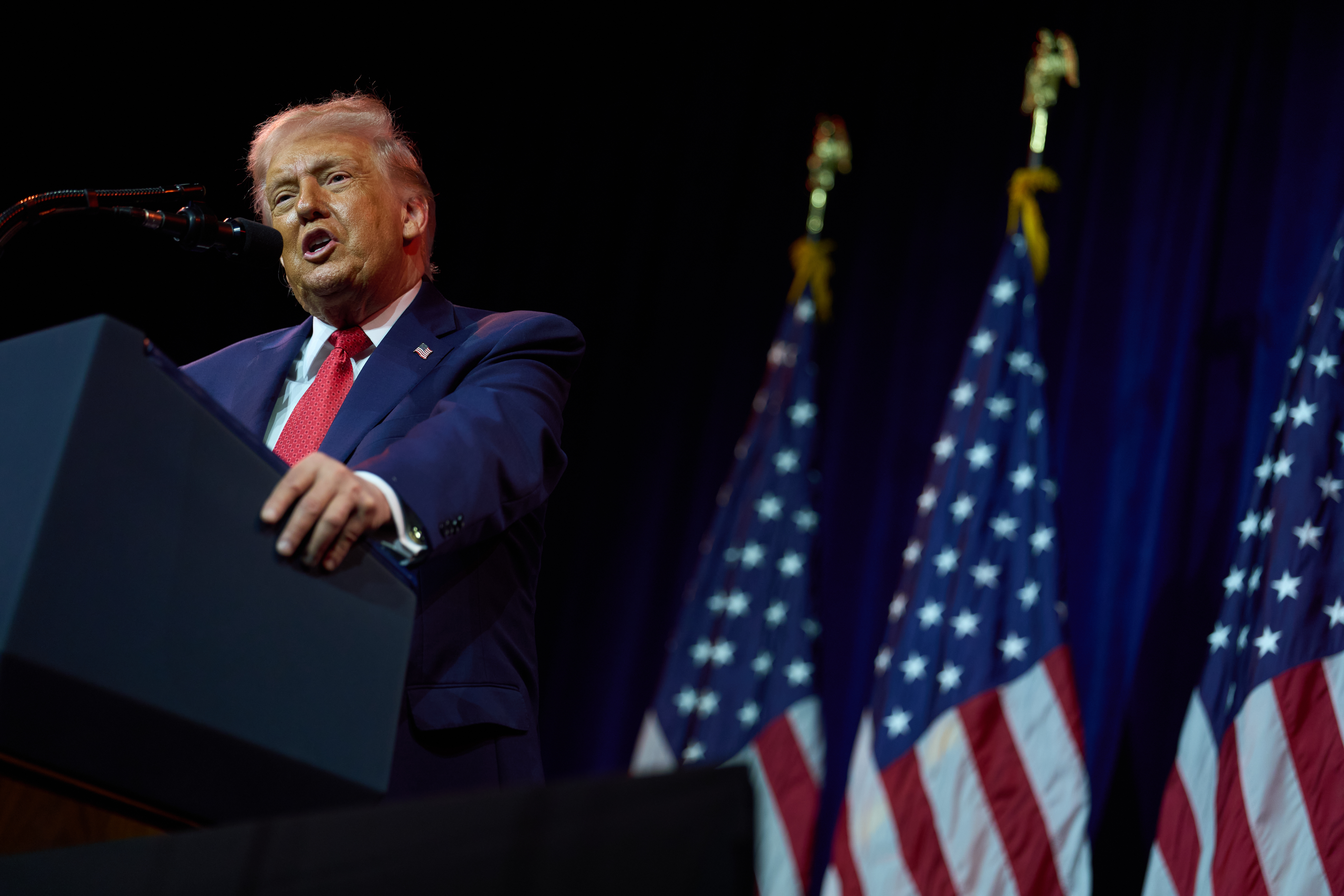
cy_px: 448
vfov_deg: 13.7
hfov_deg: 20.4
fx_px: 3733
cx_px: 672
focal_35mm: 100
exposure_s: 1/640
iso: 800
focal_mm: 100
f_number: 2
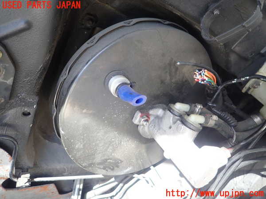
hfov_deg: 69.4
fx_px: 192
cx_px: 133
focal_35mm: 25
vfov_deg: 54.9
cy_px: 100
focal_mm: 4.5
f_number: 2
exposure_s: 1/40
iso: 200
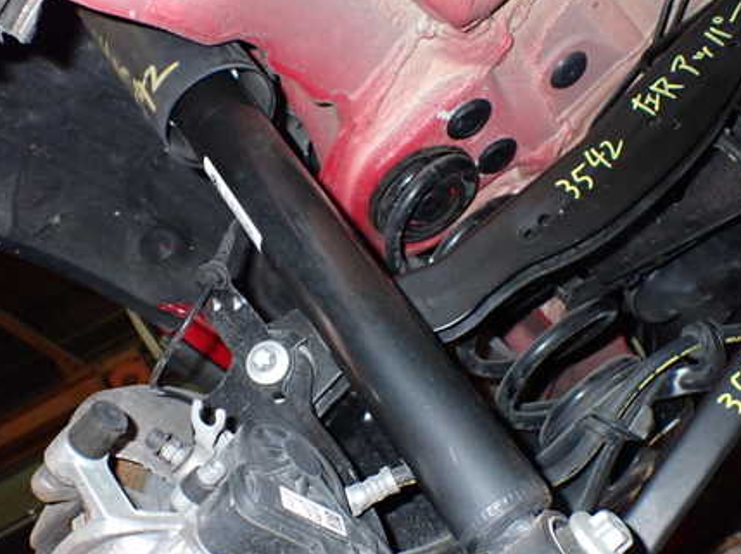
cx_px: 316
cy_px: 311
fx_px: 898
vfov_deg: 34.3
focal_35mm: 42
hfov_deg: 44.7
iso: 800
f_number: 6.3
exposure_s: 1/30
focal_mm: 5.4
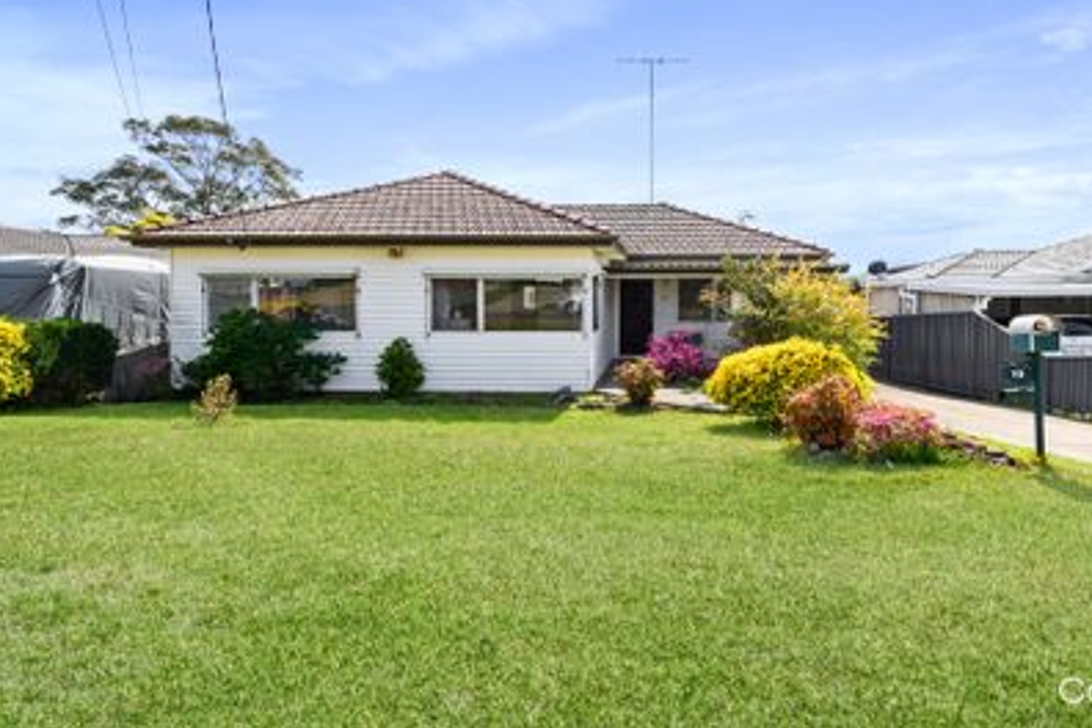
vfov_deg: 64.2
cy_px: 305
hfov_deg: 86.1
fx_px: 576
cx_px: 643
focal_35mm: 19
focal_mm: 16
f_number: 11
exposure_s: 1/100
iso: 400
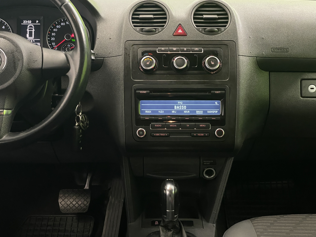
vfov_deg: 27.5
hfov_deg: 36.2
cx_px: 160
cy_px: 117
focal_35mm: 53
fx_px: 484
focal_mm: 6
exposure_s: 1/50
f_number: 2
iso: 500
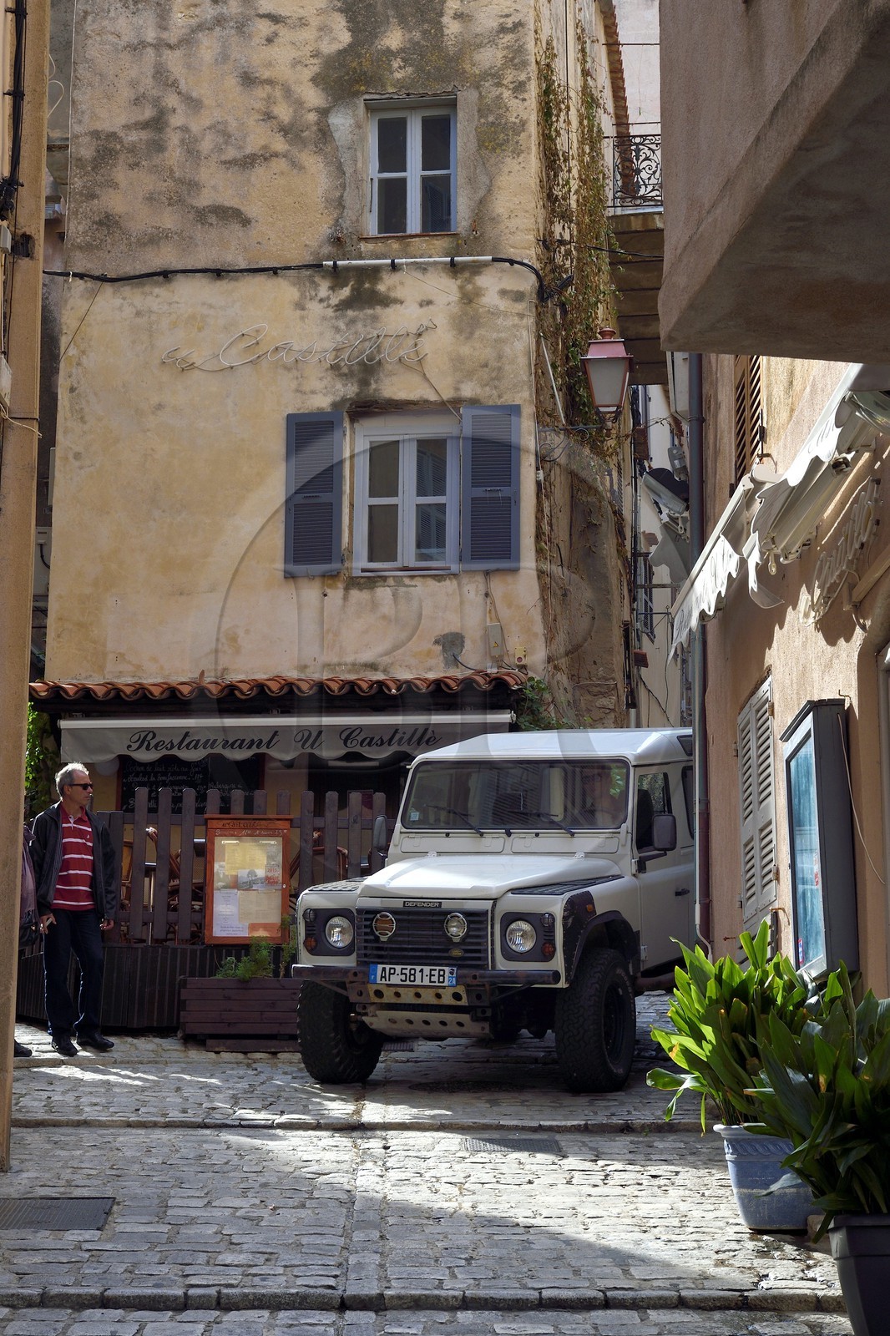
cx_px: 445
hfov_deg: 23.4
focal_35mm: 58
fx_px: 2152
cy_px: 668
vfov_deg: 34.5
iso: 400
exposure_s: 1/200
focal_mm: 58
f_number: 11
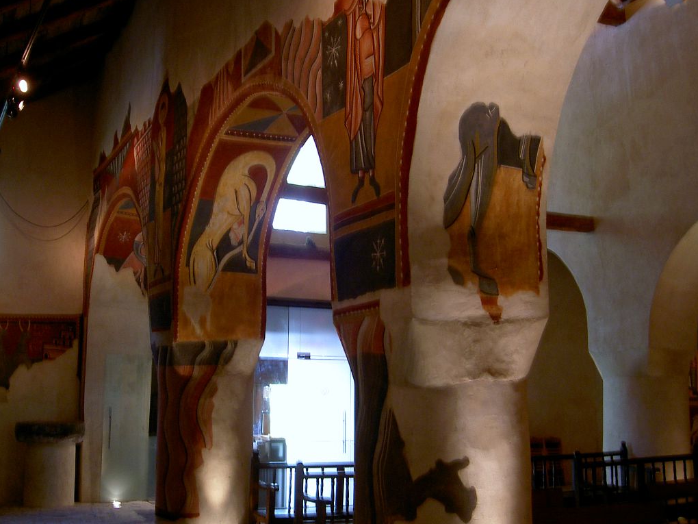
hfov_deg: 46.7
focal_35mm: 40
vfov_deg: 35.9
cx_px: 311
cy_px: 279
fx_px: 807
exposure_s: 1.3
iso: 50
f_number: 4.7
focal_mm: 5.6
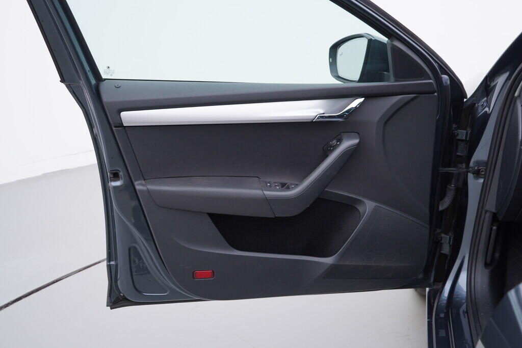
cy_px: 174
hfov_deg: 53.1
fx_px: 522
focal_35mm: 36
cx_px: 261
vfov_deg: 36.9
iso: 125
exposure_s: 1/50
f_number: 3.2
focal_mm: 24
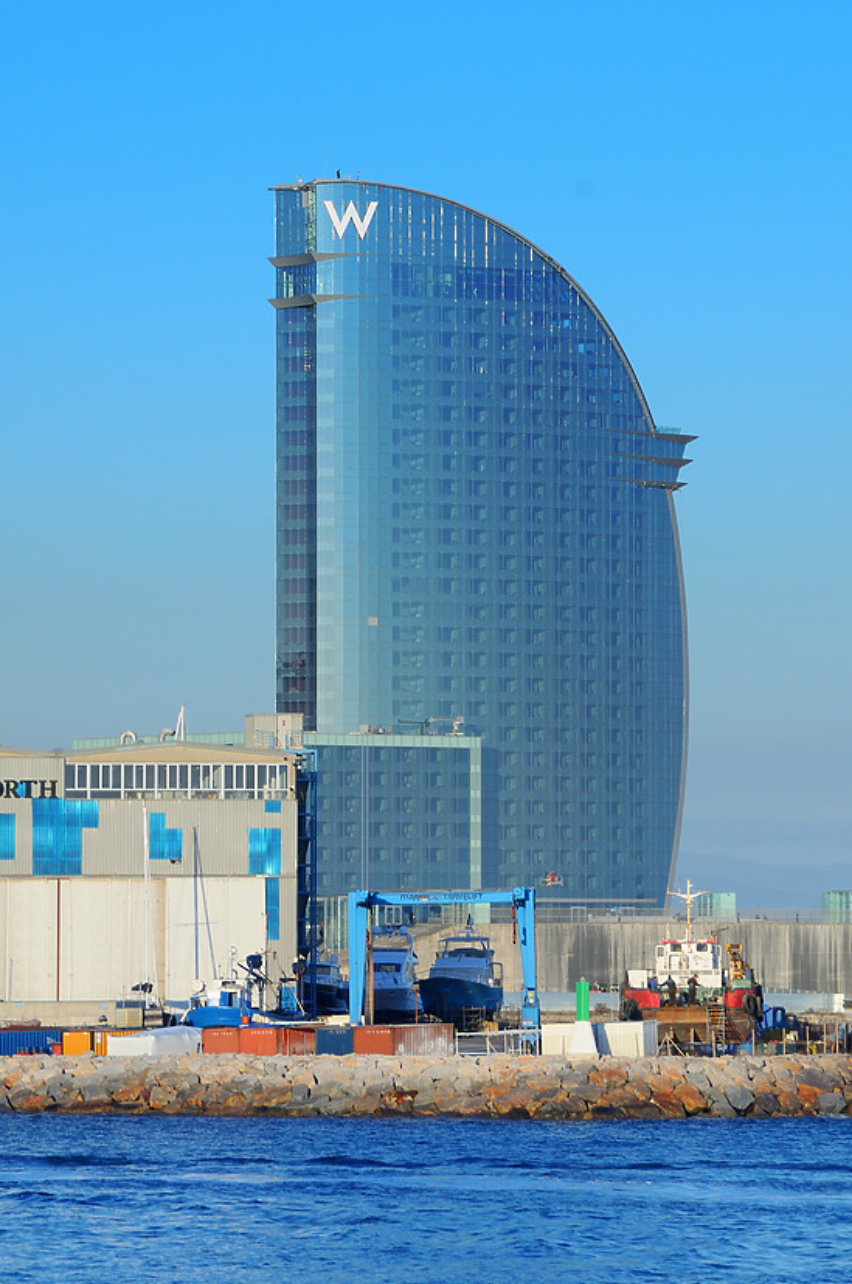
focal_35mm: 196
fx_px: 6978
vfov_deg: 10.5
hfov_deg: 7.0
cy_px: 619
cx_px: 453
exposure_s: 1/250
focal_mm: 120
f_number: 9
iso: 200
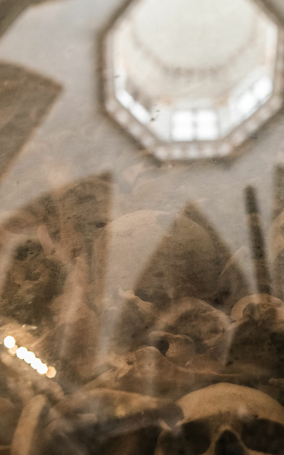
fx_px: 644
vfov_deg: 38.7
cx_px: 195
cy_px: 270
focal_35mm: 52
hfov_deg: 24.7
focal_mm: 35
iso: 6400
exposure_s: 1/80
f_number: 3.2
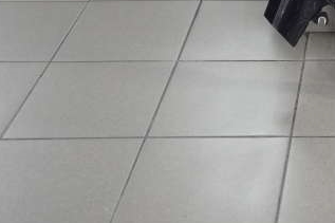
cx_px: 430
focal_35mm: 104
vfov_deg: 12.3
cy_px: -144
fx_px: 967
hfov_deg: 18.4
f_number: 4
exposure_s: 1/160
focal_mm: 20
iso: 2500
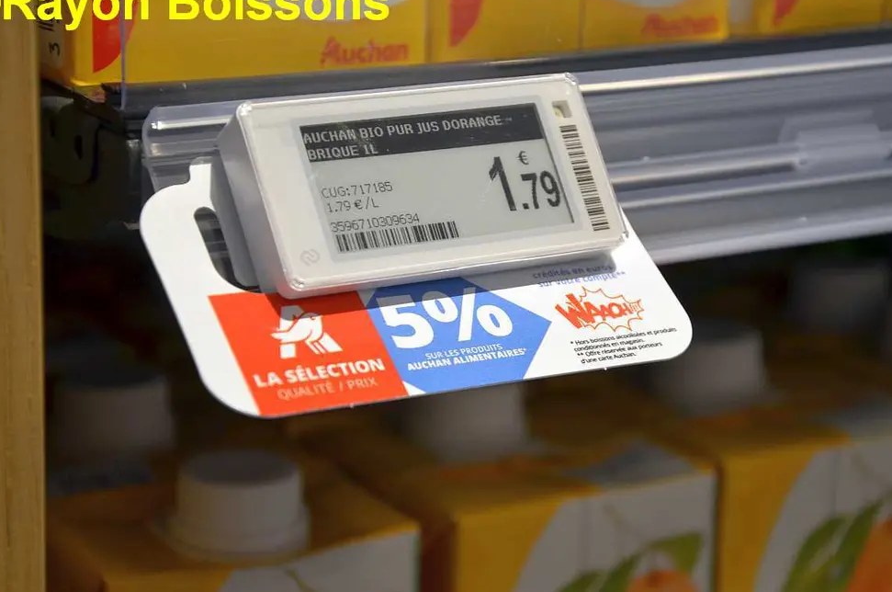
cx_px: 432
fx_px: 2573
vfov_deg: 13.1
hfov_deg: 19.7
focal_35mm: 104
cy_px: 283
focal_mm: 66
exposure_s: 1/40
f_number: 5.3
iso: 400
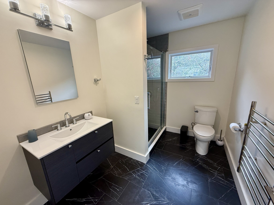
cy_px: 102
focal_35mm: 14
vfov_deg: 85.7
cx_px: 137
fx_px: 111
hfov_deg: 102.1
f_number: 2.2
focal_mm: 2.22
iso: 160
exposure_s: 1/120
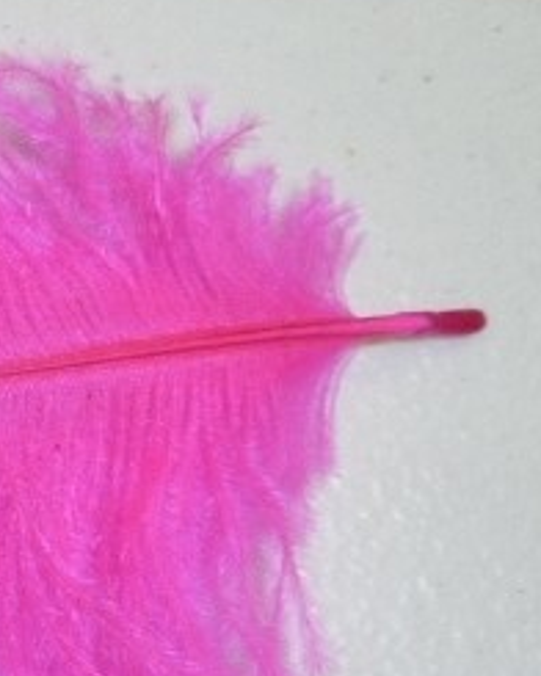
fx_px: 1361
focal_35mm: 68
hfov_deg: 19.1
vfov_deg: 27.6
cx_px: -317
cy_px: 488
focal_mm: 4.1
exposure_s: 1/30
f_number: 4
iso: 100
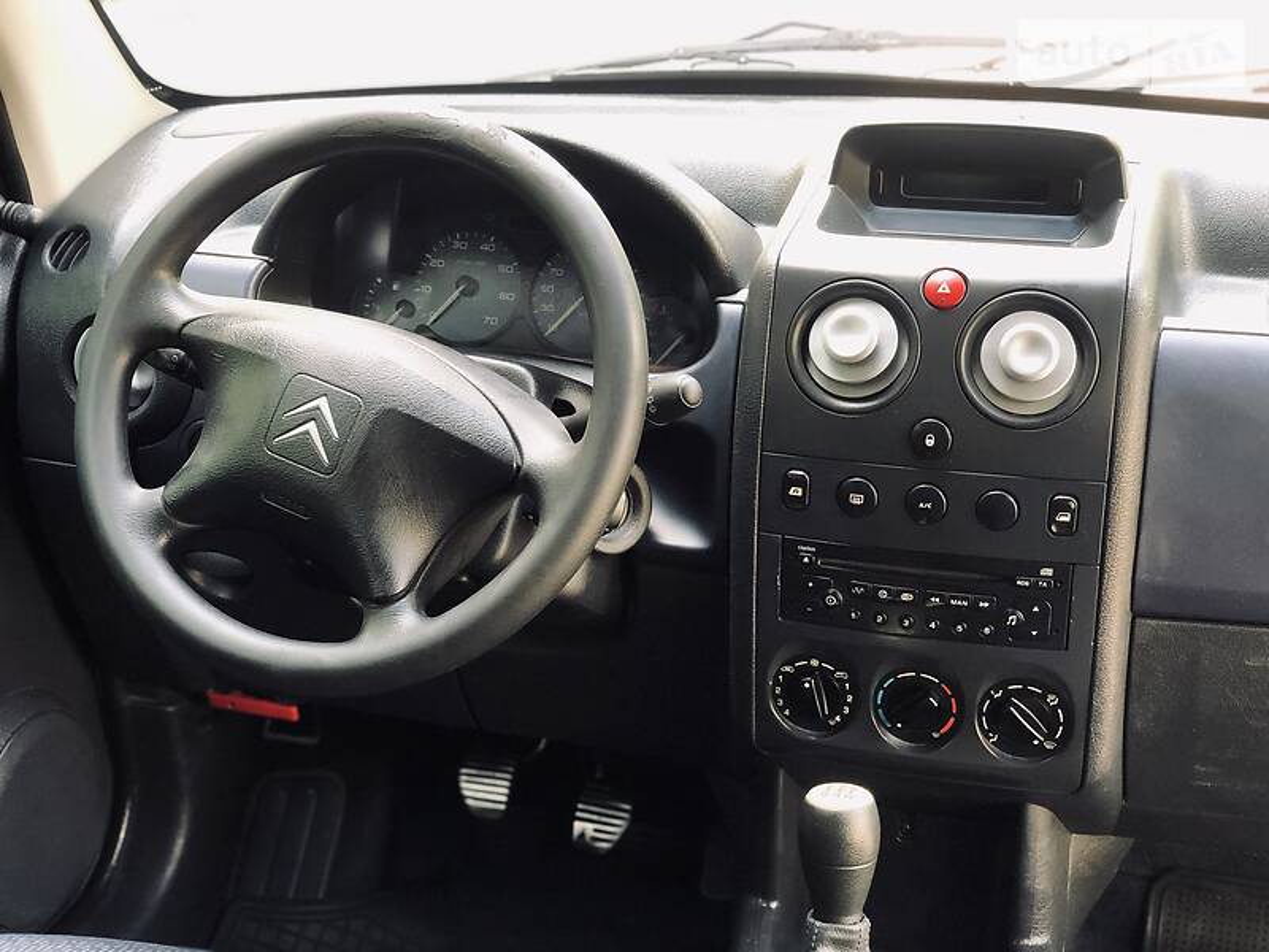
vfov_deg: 28.0
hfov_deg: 36.8
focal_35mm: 52
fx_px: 1906
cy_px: 476
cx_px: 634
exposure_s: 1/60
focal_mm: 6
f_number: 2.4
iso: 100
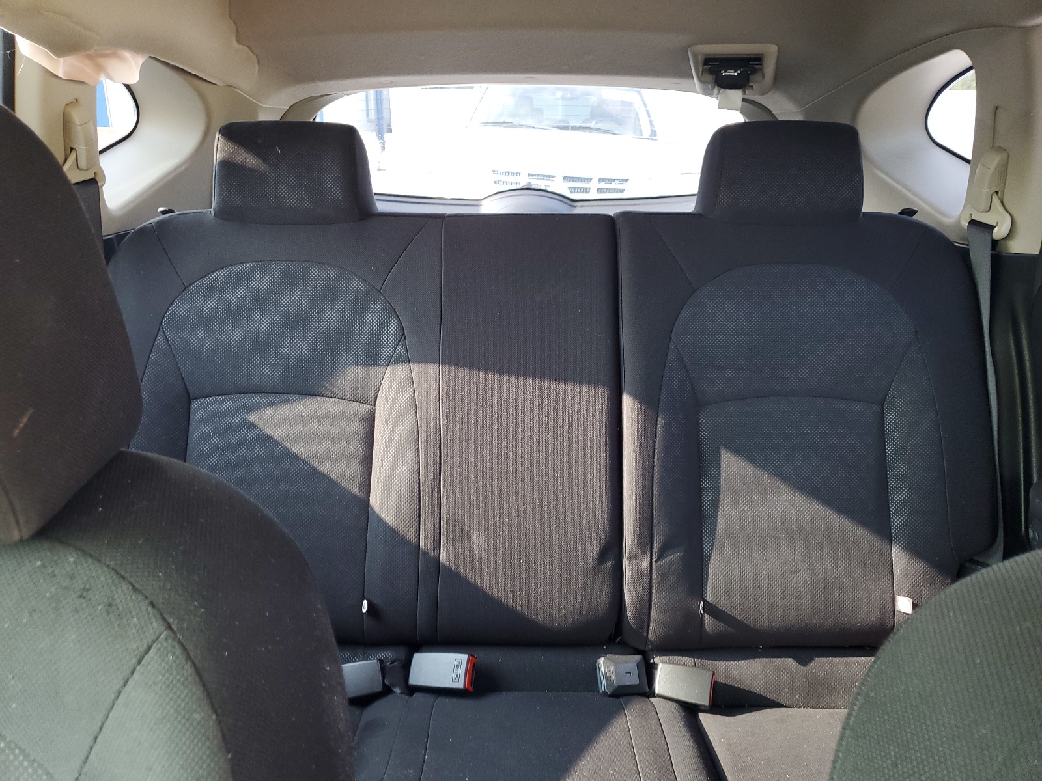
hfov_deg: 67.3
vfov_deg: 53.1
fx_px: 783
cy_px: 390
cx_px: 521
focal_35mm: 26
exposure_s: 1/60.2
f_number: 1.5
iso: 79
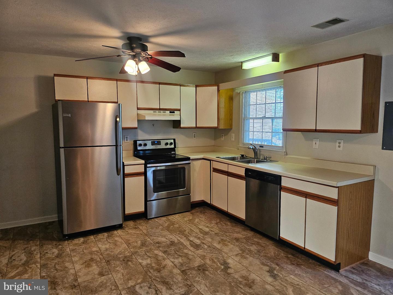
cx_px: 196
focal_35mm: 24
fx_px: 272
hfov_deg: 71.6
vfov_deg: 56.8
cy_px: 148
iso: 320
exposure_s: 1/120
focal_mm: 5
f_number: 1.8
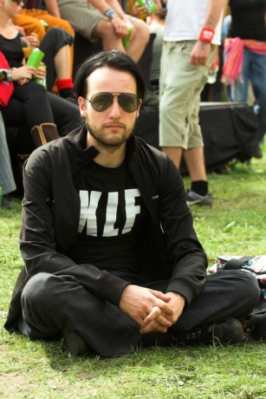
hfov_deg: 13.1
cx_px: 133
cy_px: 200
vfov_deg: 19.5
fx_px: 1163
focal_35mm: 105
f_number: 6.7
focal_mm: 70
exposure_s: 1/200
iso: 200
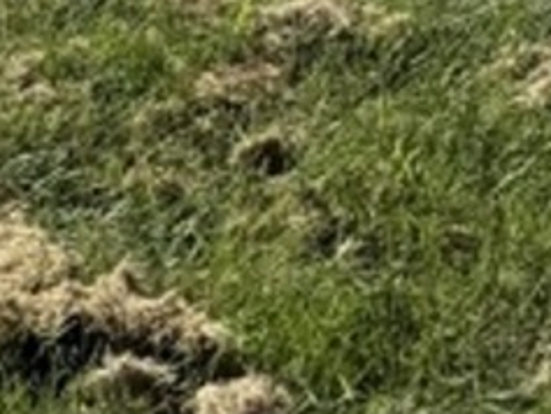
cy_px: -700
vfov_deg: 8.8
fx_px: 2325
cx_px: -885
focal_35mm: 146
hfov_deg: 10.9
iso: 80
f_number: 1.78
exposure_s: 1/5714
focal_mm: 6.76
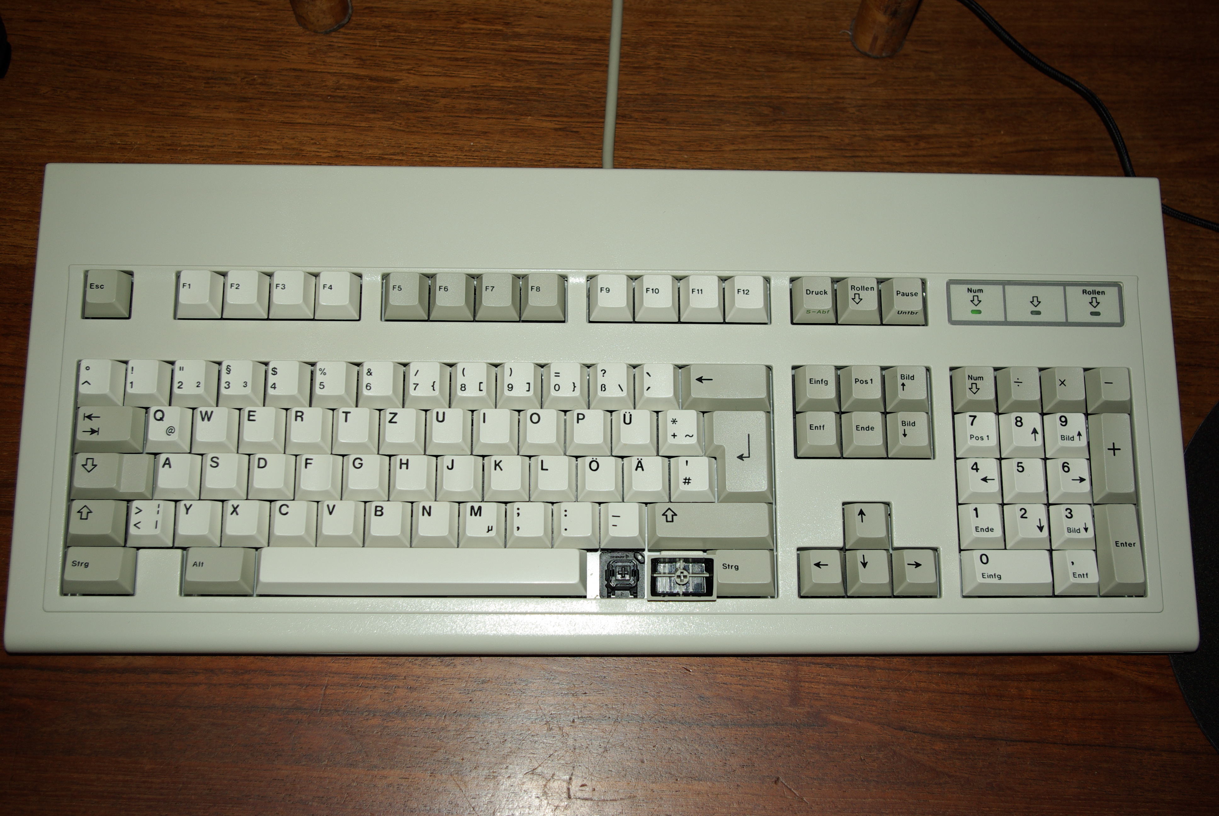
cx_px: 610
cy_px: 408
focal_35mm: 42
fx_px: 1424
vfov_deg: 32.0
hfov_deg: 46.3
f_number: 4
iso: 100
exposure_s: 1/45
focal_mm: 28
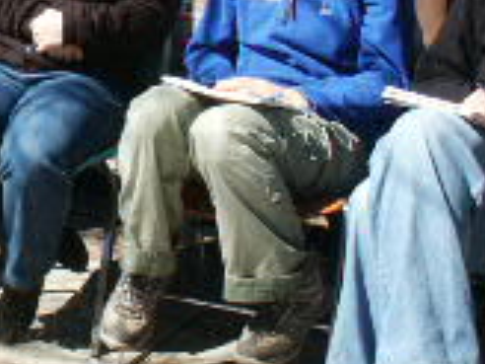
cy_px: 68
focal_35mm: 137
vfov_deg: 10.8
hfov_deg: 13.8
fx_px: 1919
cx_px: -151
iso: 64
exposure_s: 1/125
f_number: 6.7
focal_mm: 7.19
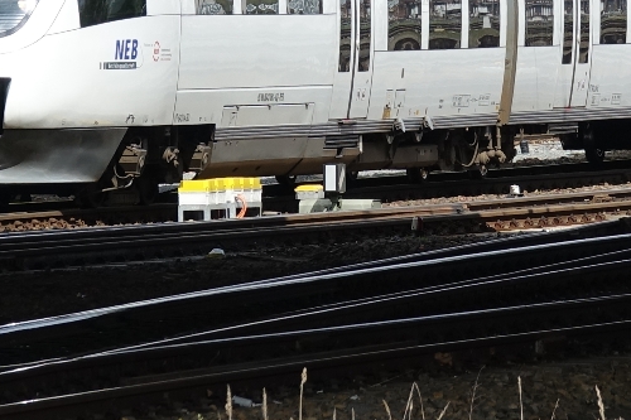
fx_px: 7149
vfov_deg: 3.4
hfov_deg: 5.1
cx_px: 357
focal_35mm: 408
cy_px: -23
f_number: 4
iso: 100
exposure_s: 1/500
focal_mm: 62.39
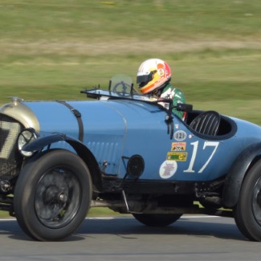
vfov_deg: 6.4
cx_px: 75
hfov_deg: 6.4
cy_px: 167
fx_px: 2346
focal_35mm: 275
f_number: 13
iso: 400
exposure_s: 1/320
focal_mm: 100
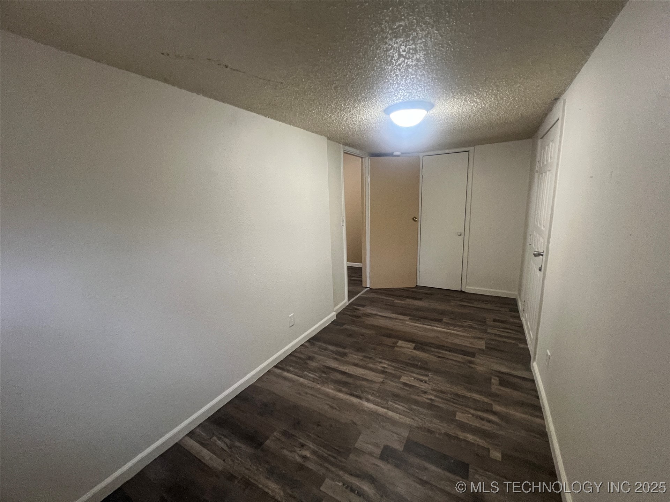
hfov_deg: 106.2
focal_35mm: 13
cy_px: 251
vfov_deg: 89.9
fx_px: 252
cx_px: 335
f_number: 1.8
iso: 400
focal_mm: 1.57
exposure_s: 1/60
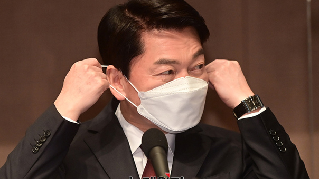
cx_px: 155
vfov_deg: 6.3
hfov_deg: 11.1
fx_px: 1641
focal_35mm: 194
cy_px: 89
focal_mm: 175
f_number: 2.8
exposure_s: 1/250
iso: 2000
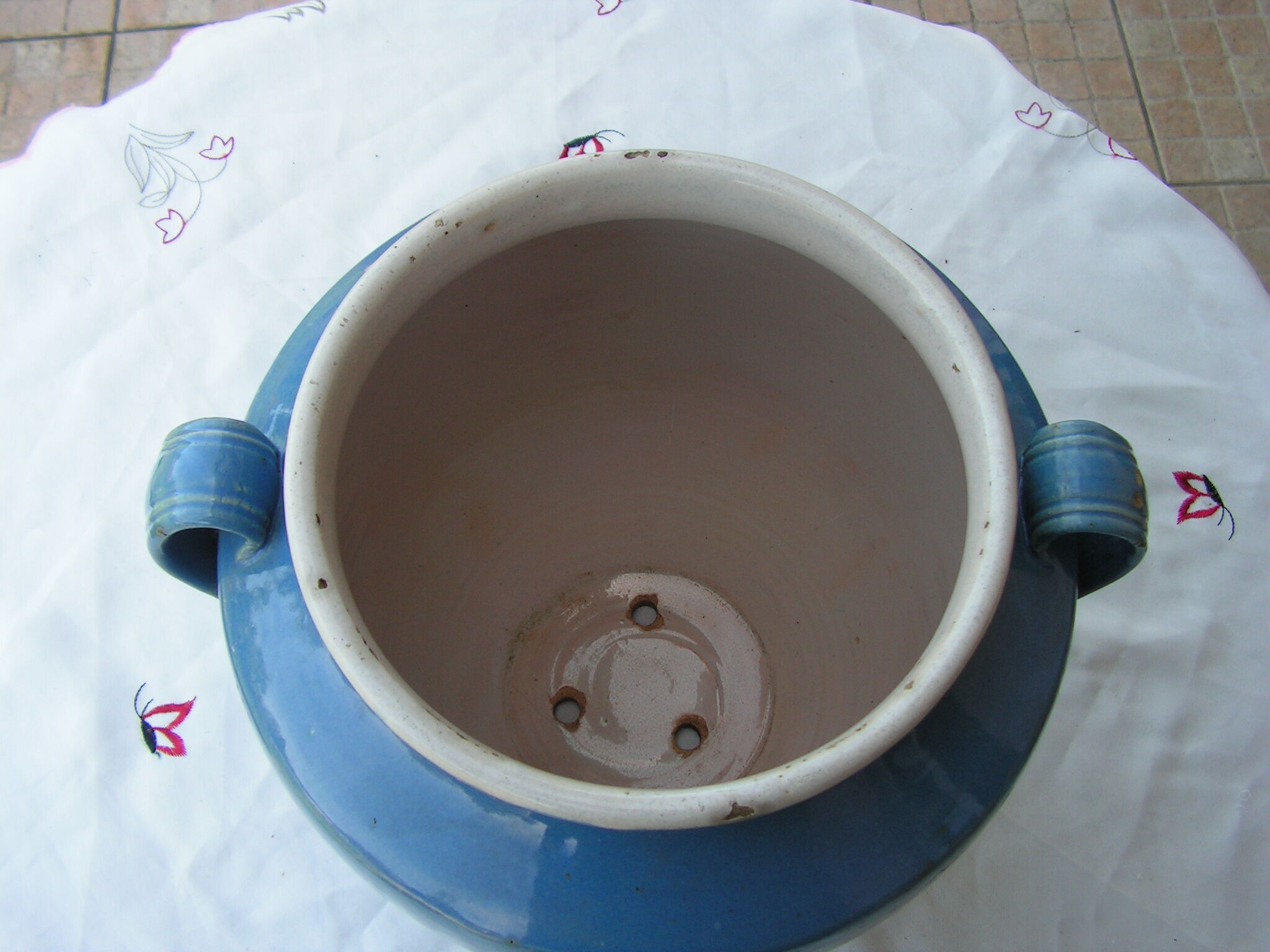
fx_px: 1321
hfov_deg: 51.4
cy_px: 476
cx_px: 635
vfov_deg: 39.7
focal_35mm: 36
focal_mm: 6
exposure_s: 1/200
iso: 64
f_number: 3.2
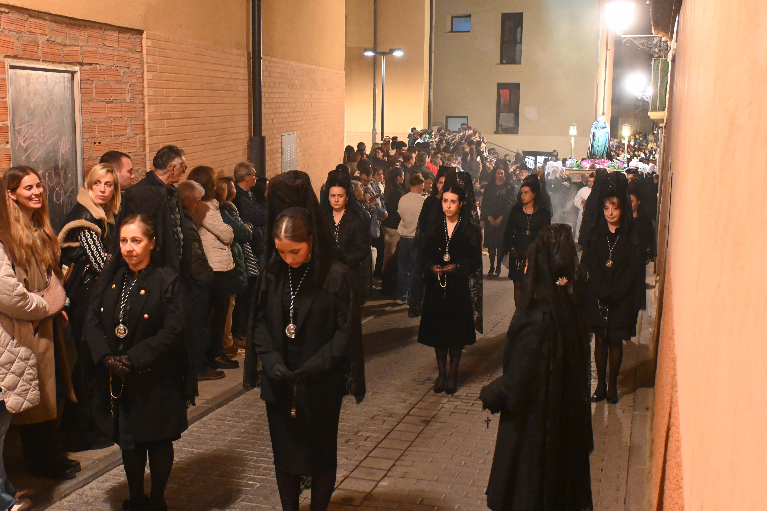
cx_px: 384
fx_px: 879
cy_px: 256
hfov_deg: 47.2
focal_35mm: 41
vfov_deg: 32.4
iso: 6400
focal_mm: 27.5
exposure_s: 1/30
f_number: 4.5
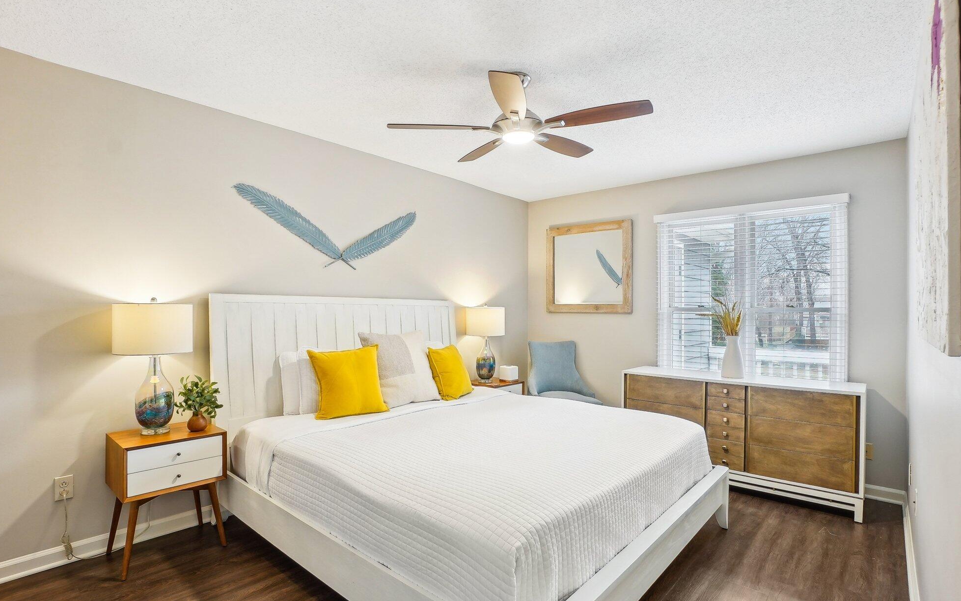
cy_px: 308
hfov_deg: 97.8
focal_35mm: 16
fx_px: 419
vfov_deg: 71.2
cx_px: 491
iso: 400
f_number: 8
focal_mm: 10
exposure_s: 1/8
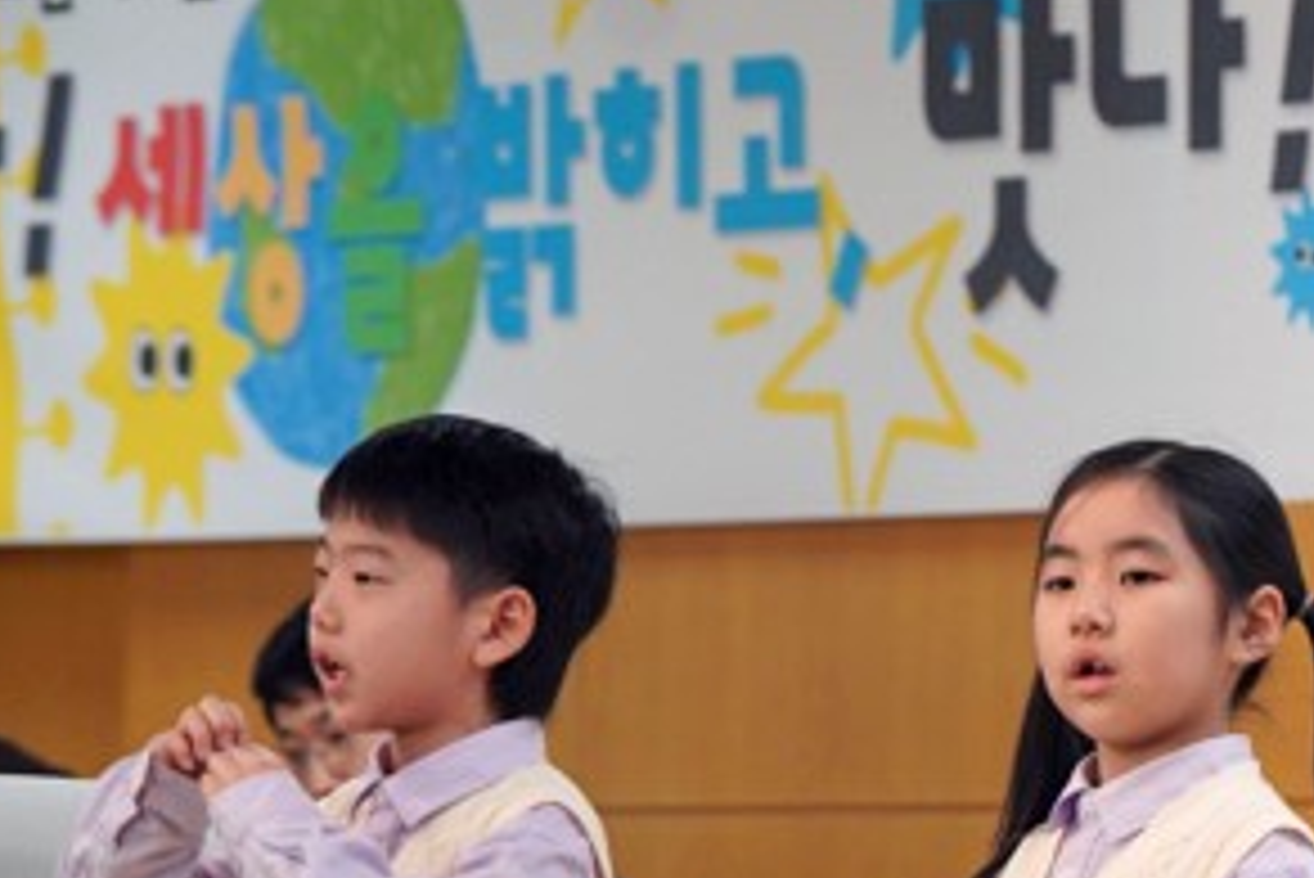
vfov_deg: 4.4
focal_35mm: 314
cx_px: 1796
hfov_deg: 6.5
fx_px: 11466
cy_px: 1004
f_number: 4
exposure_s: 1/160
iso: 800
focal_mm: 102
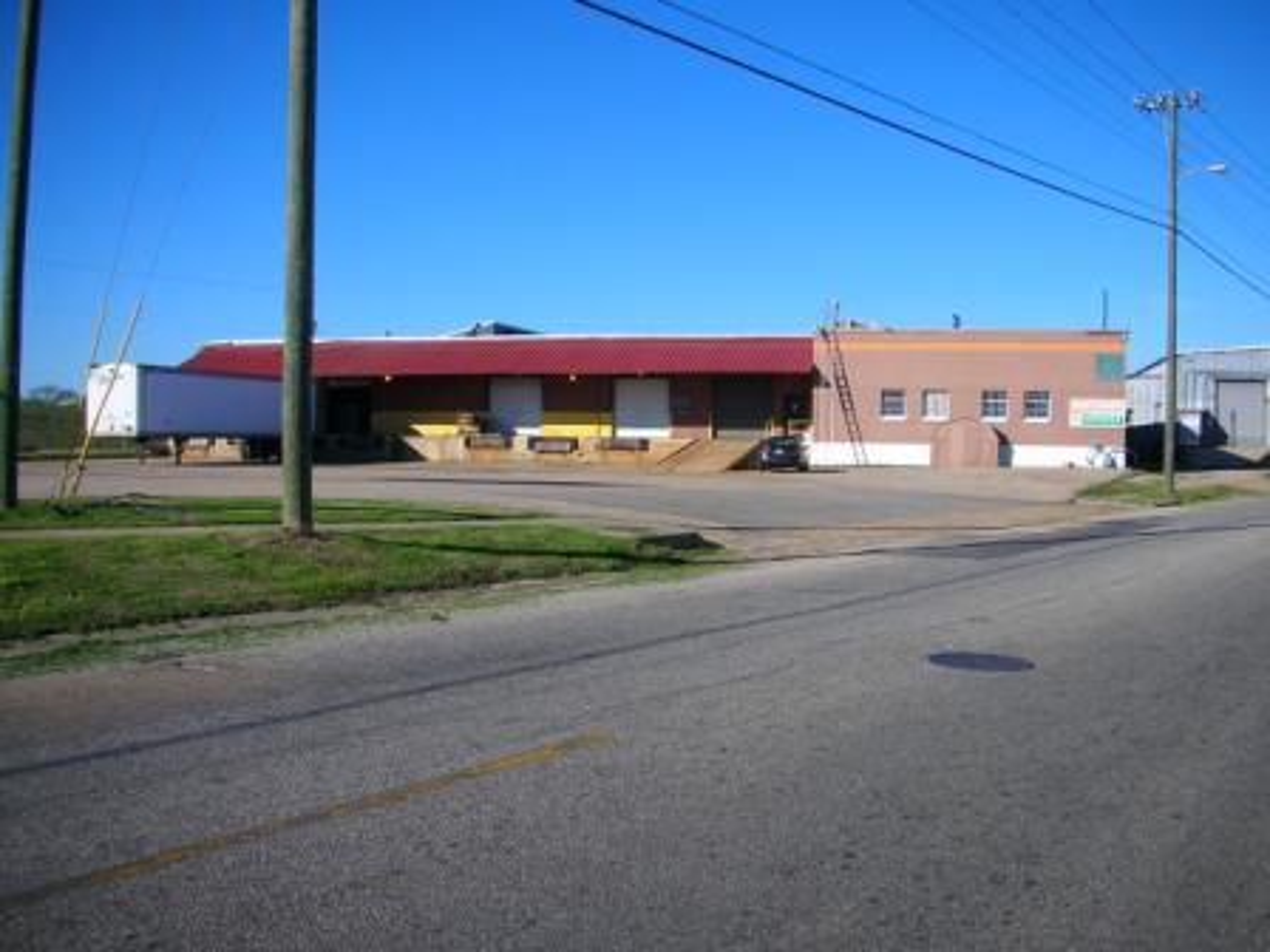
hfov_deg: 52.6
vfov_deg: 40.7
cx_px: 635
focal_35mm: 35
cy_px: 476
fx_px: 1284
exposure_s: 1/135
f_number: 8.5
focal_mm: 5.8
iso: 50
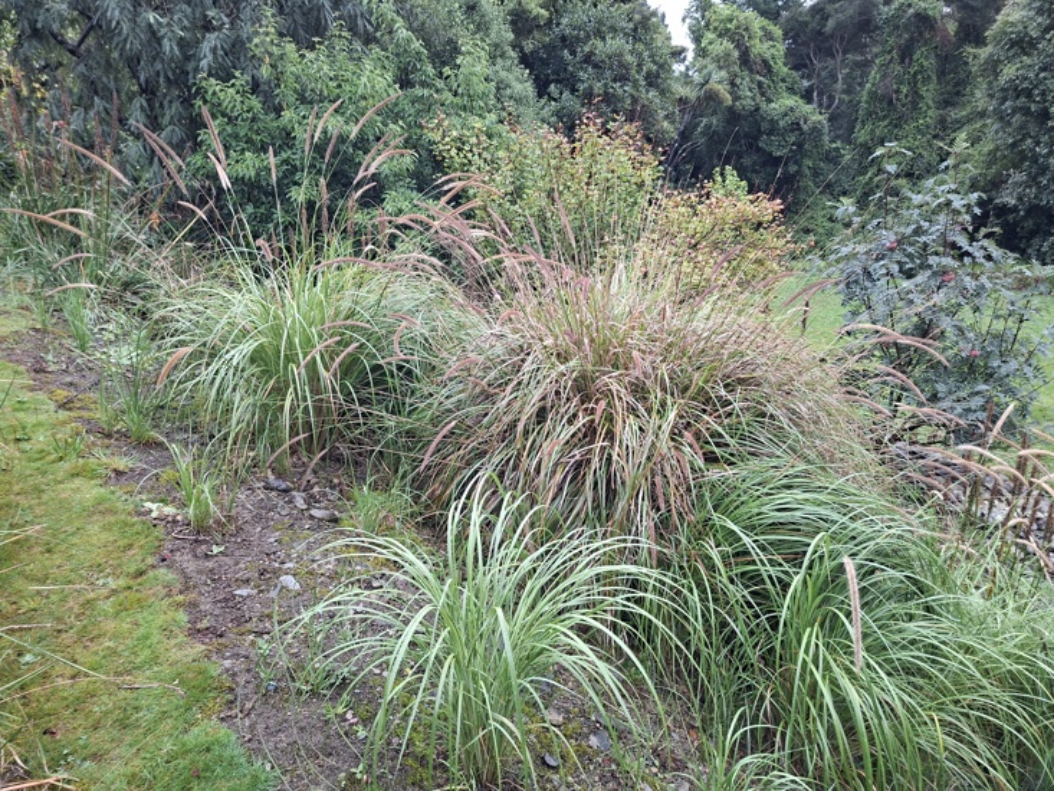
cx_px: 527
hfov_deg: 73.9
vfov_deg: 58.9
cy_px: 396
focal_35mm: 23
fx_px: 700
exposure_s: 1/100
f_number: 1.8
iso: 125
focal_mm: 5.54
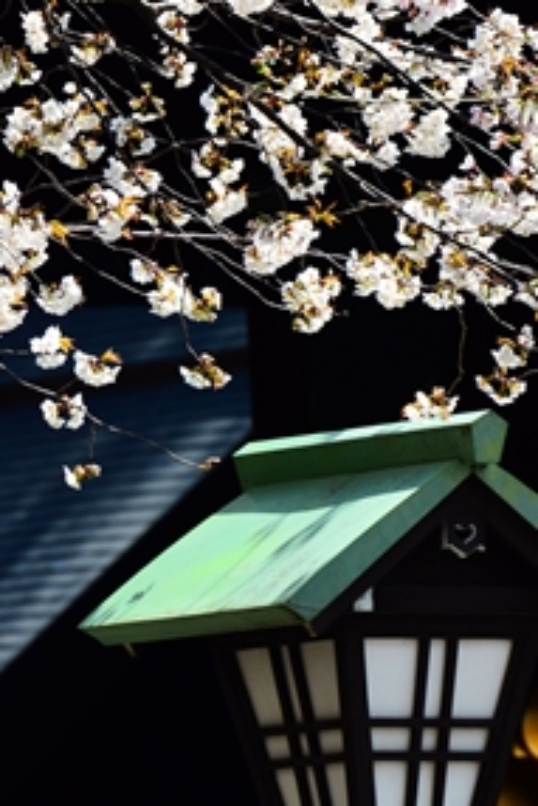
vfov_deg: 2.5
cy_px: 118
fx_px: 18783
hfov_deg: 1.6
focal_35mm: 839
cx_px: 662
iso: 400
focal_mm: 300
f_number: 10
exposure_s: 1/400
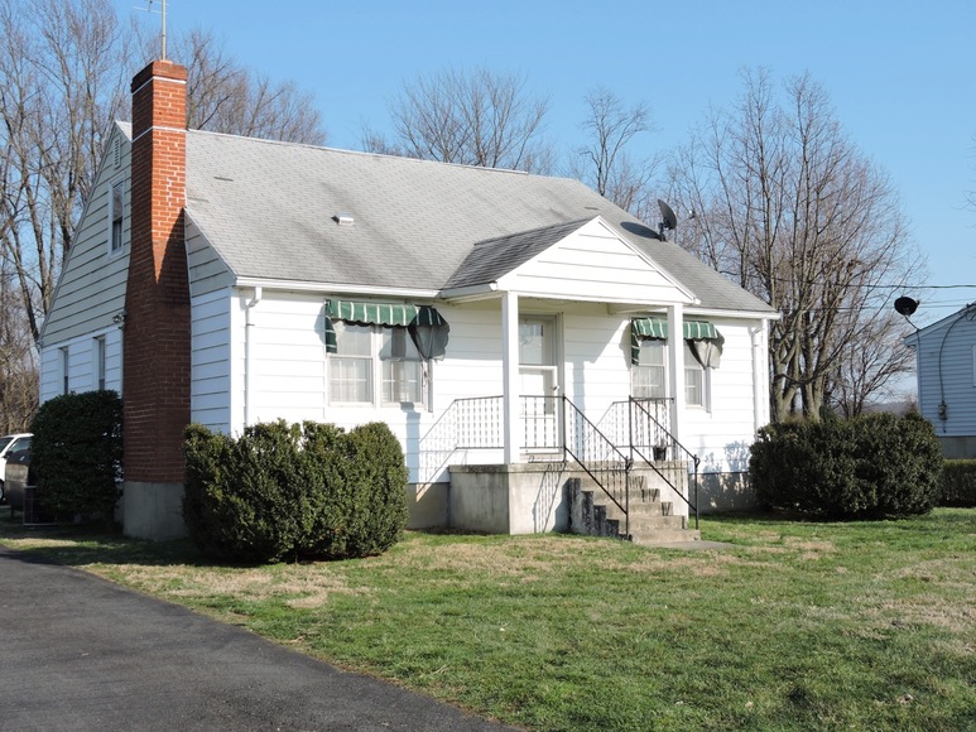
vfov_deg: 32.2
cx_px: 488
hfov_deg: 42.1
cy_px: 366
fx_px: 1269
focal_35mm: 45
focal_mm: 8.1
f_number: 4
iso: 100
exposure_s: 1/640
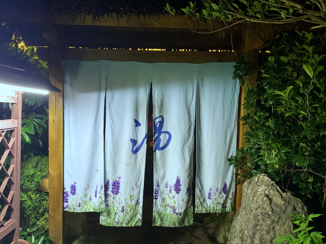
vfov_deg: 46.8
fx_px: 283
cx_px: 141
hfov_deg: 59.7
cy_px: 126
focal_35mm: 30
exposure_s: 1/30
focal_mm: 4.25
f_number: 1.8
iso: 500
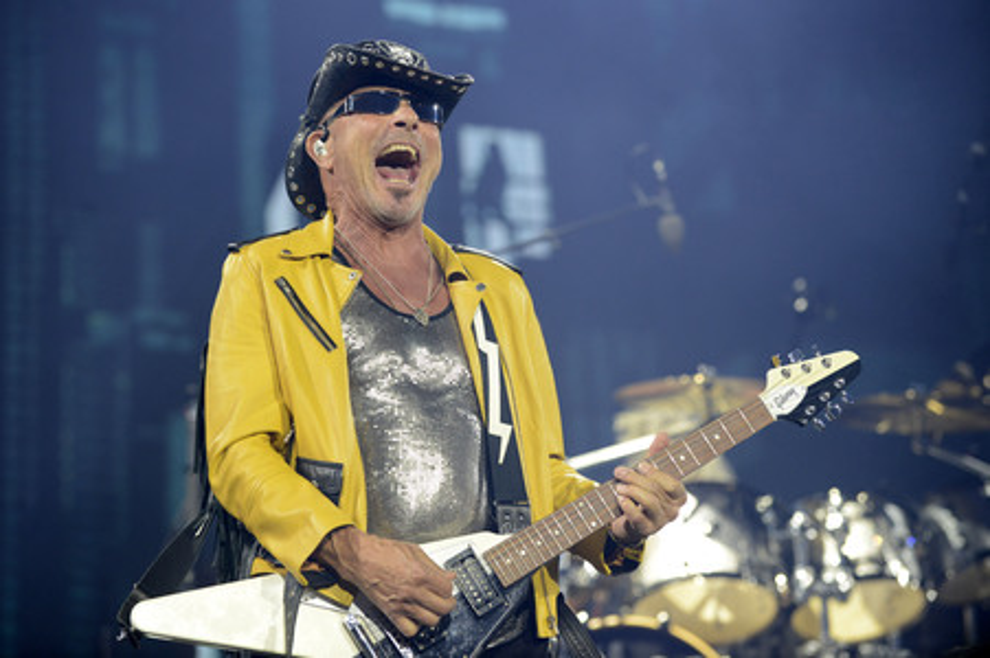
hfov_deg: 14.7
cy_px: 329
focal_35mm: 140
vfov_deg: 9.8
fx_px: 3847
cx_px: 495
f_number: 4
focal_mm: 140
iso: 1250
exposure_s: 1/640
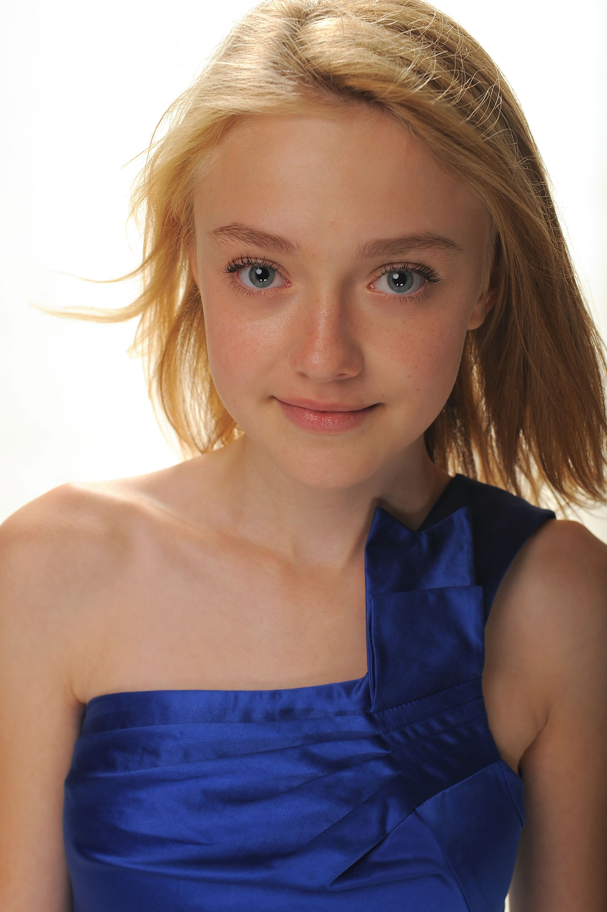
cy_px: 456
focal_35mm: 56
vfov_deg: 35.7
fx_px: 1418
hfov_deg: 24.2
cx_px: 304
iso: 200
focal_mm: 56
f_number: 7.1
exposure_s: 1/250
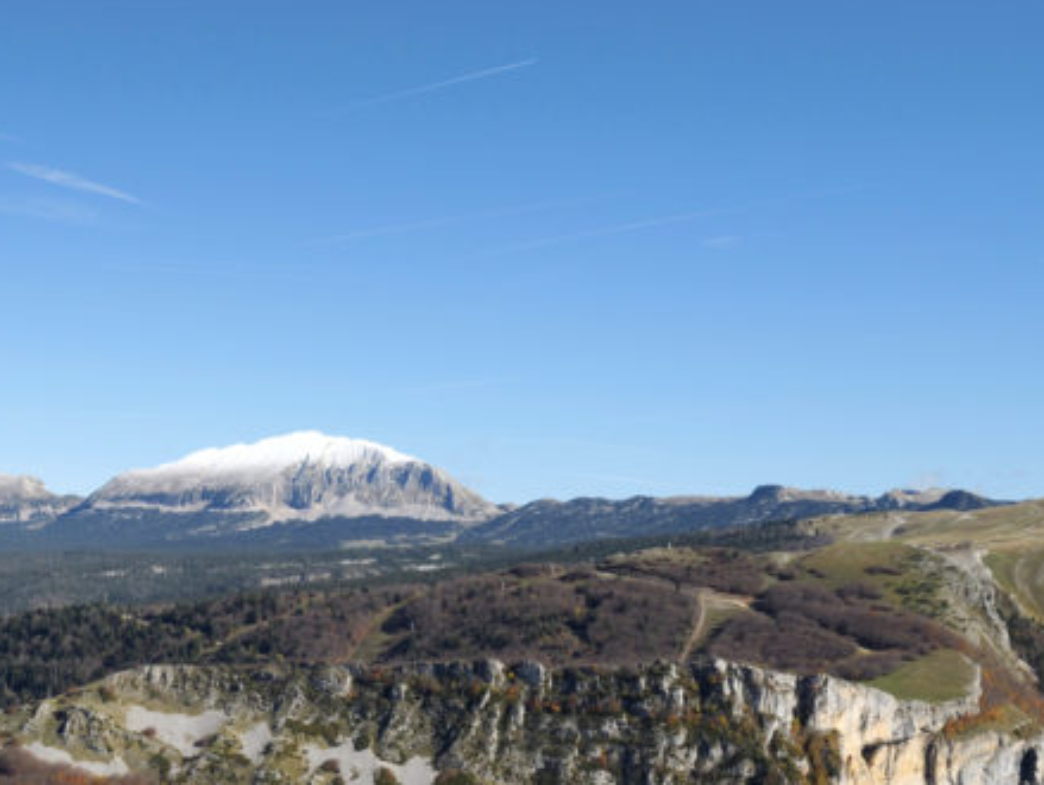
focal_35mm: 70
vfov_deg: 20.7
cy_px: 674
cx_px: 273
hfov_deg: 27.4
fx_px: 2113
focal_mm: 20
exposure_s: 1/160
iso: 250
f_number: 8
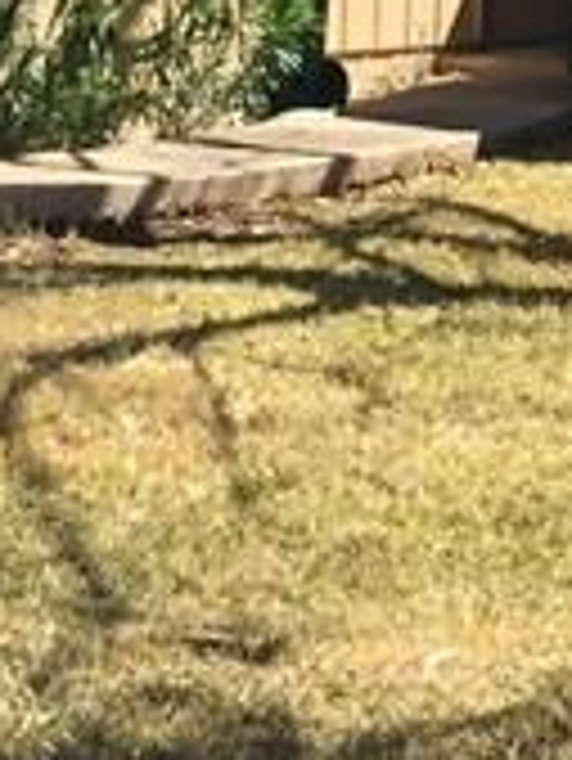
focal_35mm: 176
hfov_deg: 8.4
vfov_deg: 10.7
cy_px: -486
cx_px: 567
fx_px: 3873
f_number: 2.2
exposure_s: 1/1068
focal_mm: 4.15
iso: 32
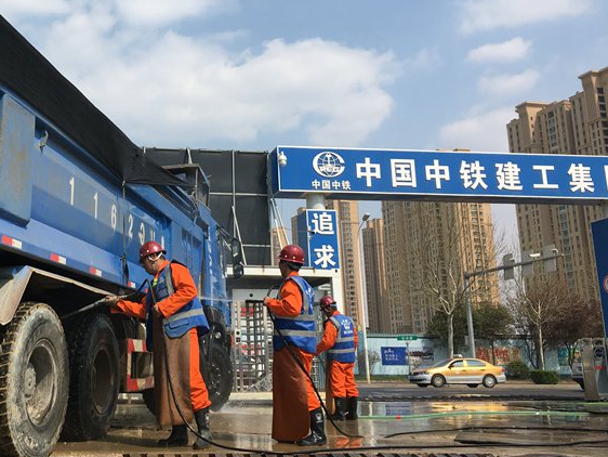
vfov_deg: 32.9
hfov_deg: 41.7
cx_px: 154
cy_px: 200
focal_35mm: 44
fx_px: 773
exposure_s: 1/2137
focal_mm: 4.15
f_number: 2.2
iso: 25
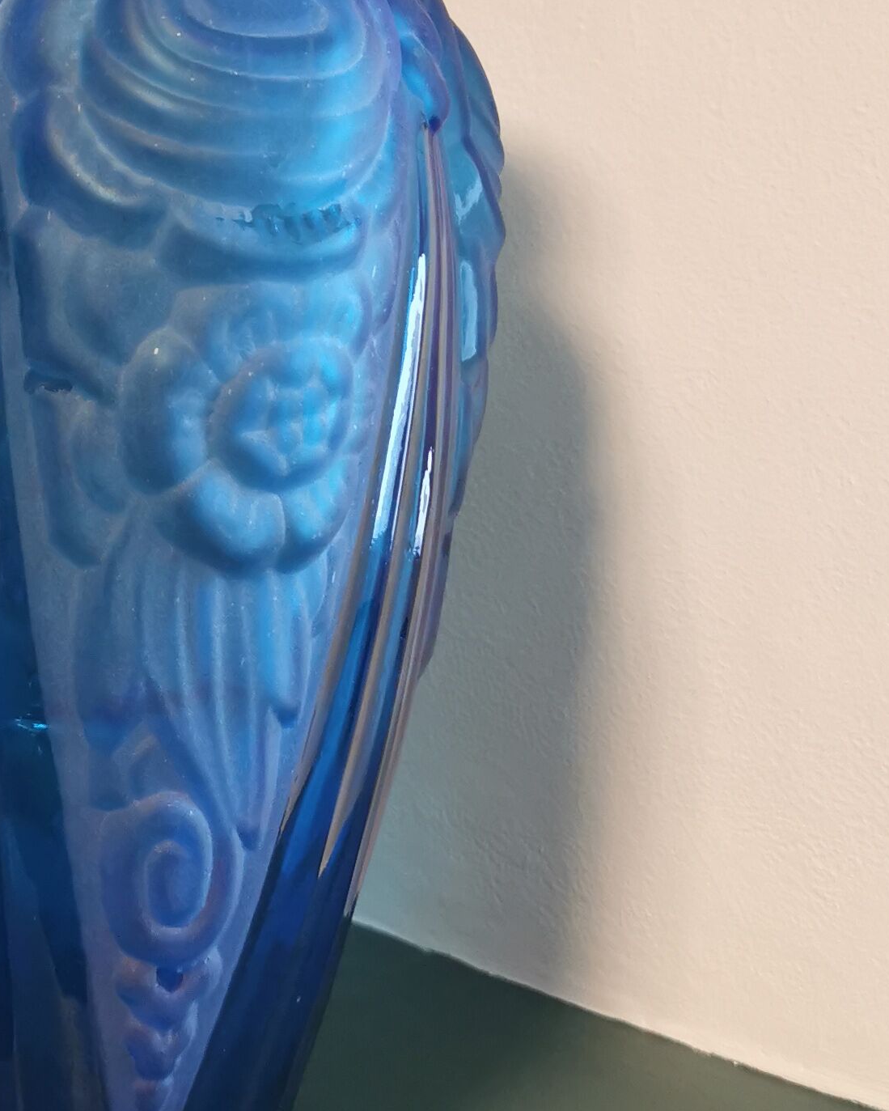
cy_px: 284
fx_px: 2301
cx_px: 25
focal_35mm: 70
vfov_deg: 26.8
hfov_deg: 21.2
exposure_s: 1/50
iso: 250
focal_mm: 5.58
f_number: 1.8
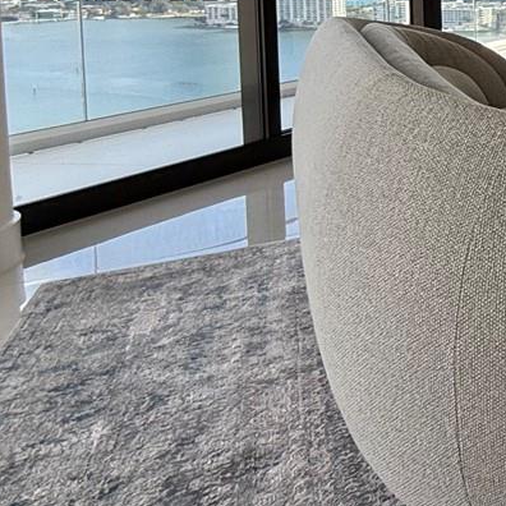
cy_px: -9
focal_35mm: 50
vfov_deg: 31.3
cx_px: 857
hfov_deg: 23.0
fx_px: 827
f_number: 2.2
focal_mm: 2.22
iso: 64
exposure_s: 1/340
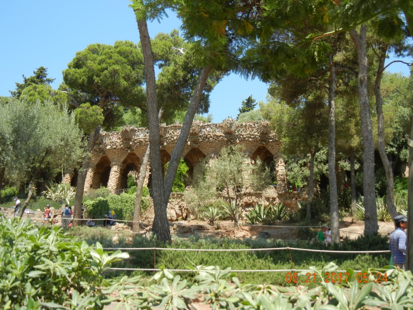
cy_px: 155
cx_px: 206
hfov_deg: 47.9
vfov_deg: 36.8
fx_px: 465
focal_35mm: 39
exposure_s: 1/584
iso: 160
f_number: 3.7
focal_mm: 7.1
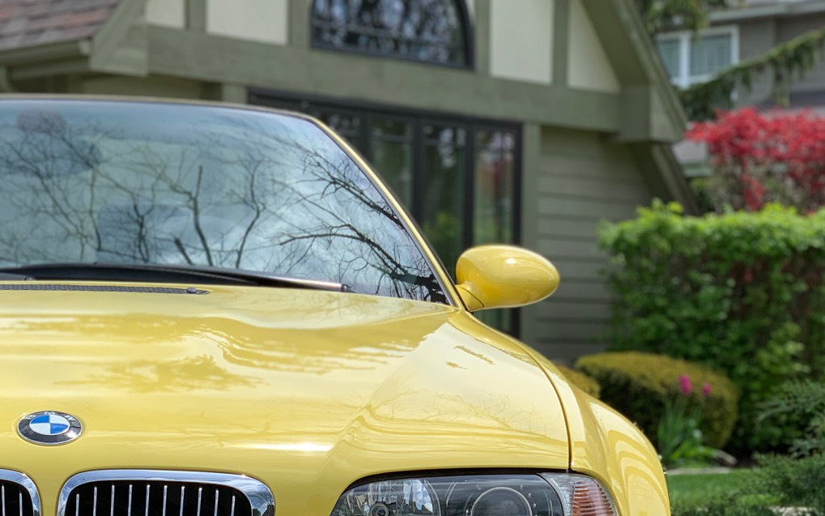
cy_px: 493
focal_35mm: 109
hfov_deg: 18.6
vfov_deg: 11.9
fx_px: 2451
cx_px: 12
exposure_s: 1/1199
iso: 16
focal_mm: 6
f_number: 2.4
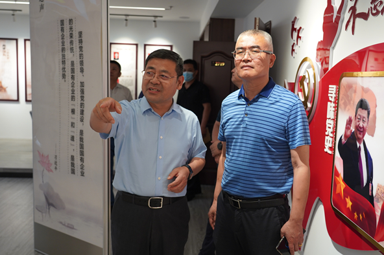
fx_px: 362
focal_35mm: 34
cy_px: 128
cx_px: 192
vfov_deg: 38.8
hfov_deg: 55.8
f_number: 4
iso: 800
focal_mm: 34
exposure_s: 1/160
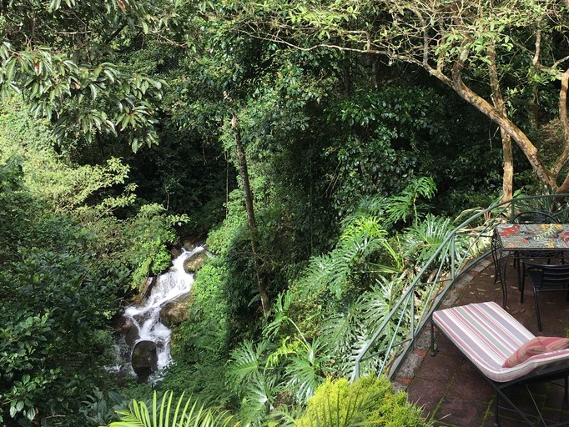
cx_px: 313
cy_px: 219
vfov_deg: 41.8
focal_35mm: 34
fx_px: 559
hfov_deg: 53.8
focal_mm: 4.15
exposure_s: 1/258
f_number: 2.2
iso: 25
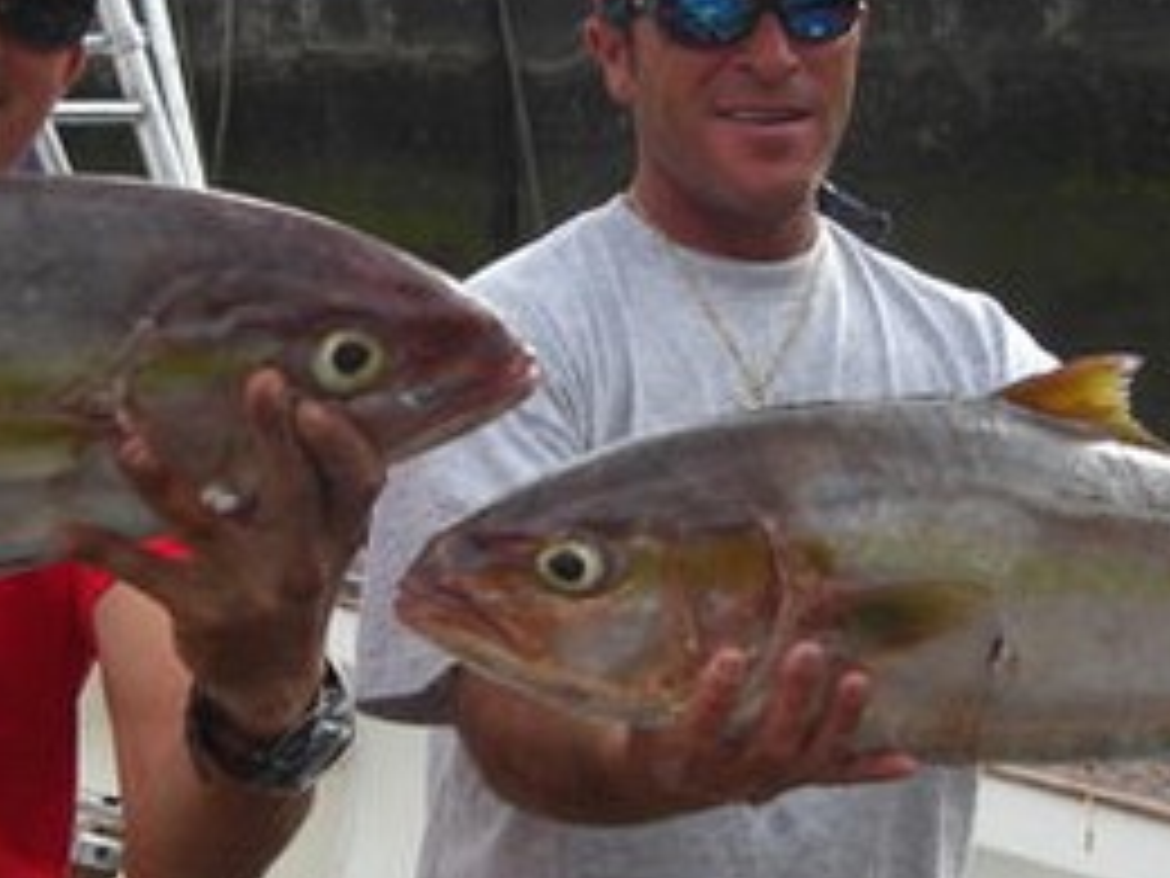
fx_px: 3110
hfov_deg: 21.3
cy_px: 500
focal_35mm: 92
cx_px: 477
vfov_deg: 16.1
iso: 80
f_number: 4
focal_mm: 7.9
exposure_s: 1/200
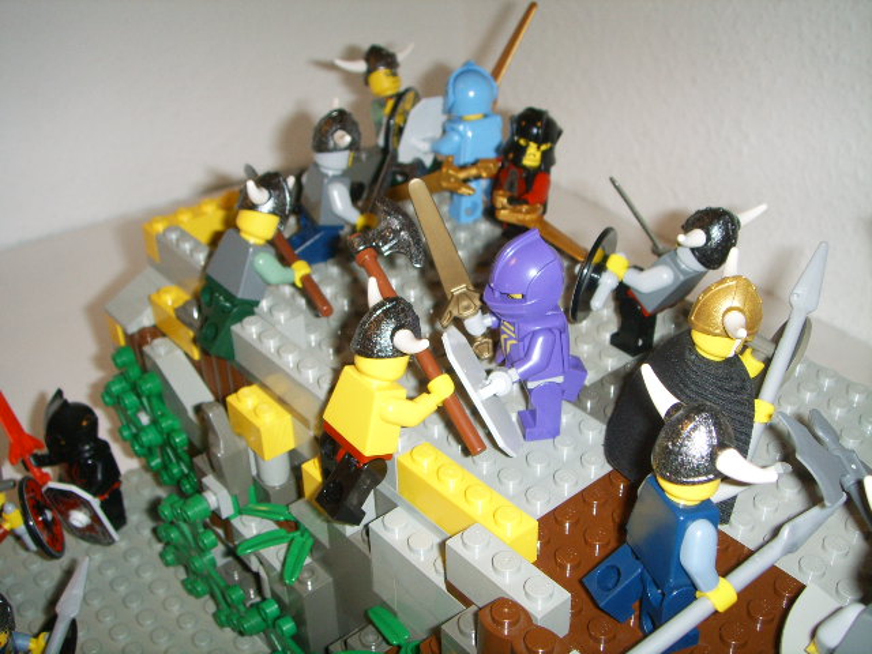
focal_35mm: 39
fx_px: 982
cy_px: 327
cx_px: 436
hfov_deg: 47.9
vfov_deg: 36.8
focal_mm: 6.6
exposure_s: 1/45
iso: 100
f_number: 3.5
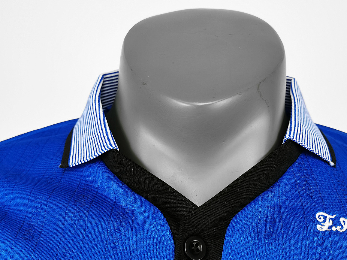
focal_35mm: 35
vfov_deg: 40.7
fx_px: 351
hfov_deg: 52.6
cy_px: 131
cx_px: 188
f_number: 1.8
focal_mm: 5.58
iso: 250
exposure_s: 1/50
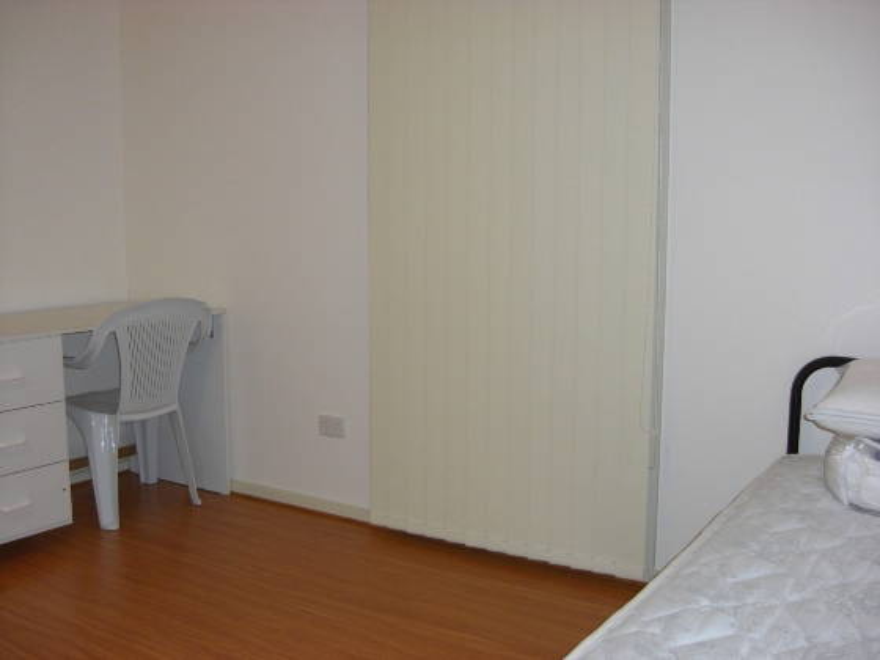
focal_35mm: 38
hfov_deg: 49.0
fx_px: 966
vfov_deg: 37.7
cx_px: 440
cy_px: 330
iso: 200
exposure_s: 1/60
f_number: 2.8
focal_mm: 7.9
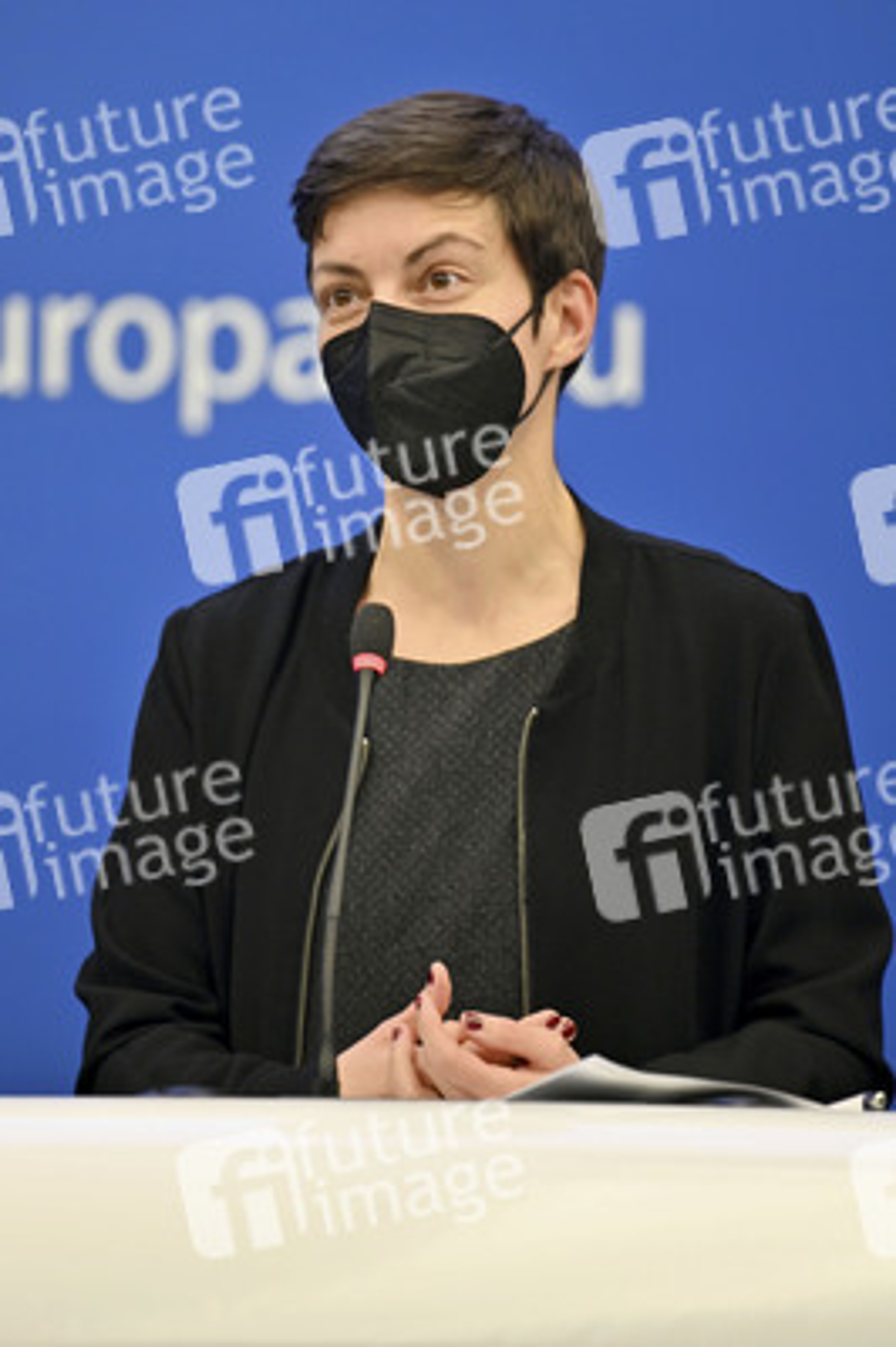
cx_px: 448
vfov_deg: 11.1
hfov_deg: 7.4
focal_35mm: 185
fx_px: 6918
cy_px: 674
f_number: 2.8
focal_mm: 185
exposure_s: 1/160
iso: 640
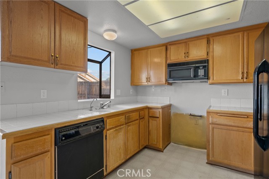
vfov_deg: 70.5
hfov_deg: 93.3
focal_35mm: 17
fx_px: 127
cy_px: 90
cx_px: 134
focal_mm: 17
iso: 250
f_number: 6.3
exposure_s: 1/15
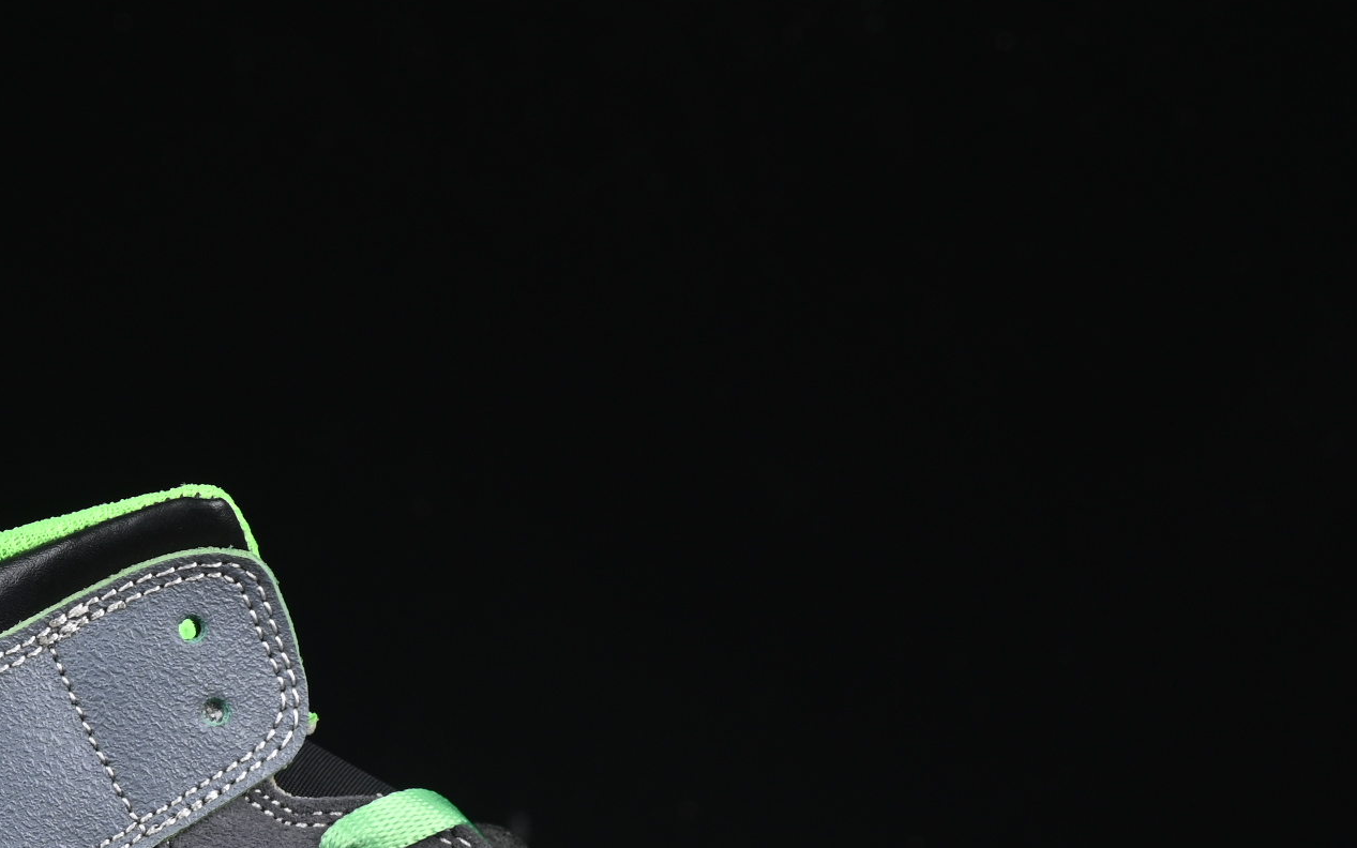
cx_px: 476
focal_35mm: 168
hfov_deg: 12.5
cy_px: 979
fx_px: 6213
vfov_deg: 7.7
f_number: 8
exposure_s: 1/60
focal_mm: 50
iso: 160
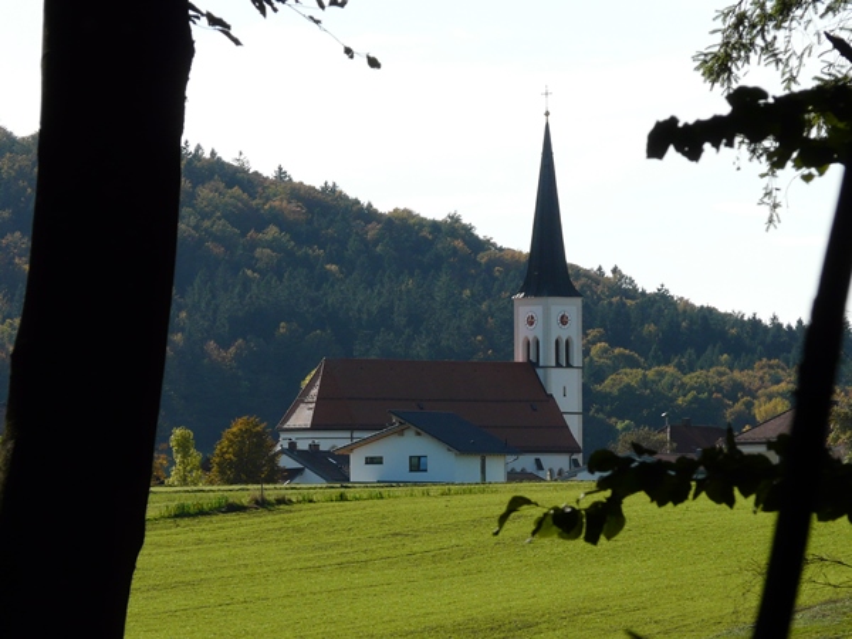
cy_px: 320
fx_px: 4873
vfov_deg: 7.5
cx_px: 426
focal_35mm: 198
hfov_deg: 10.0
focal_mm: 32.5
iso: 100
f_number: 5.6
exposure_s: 1/500
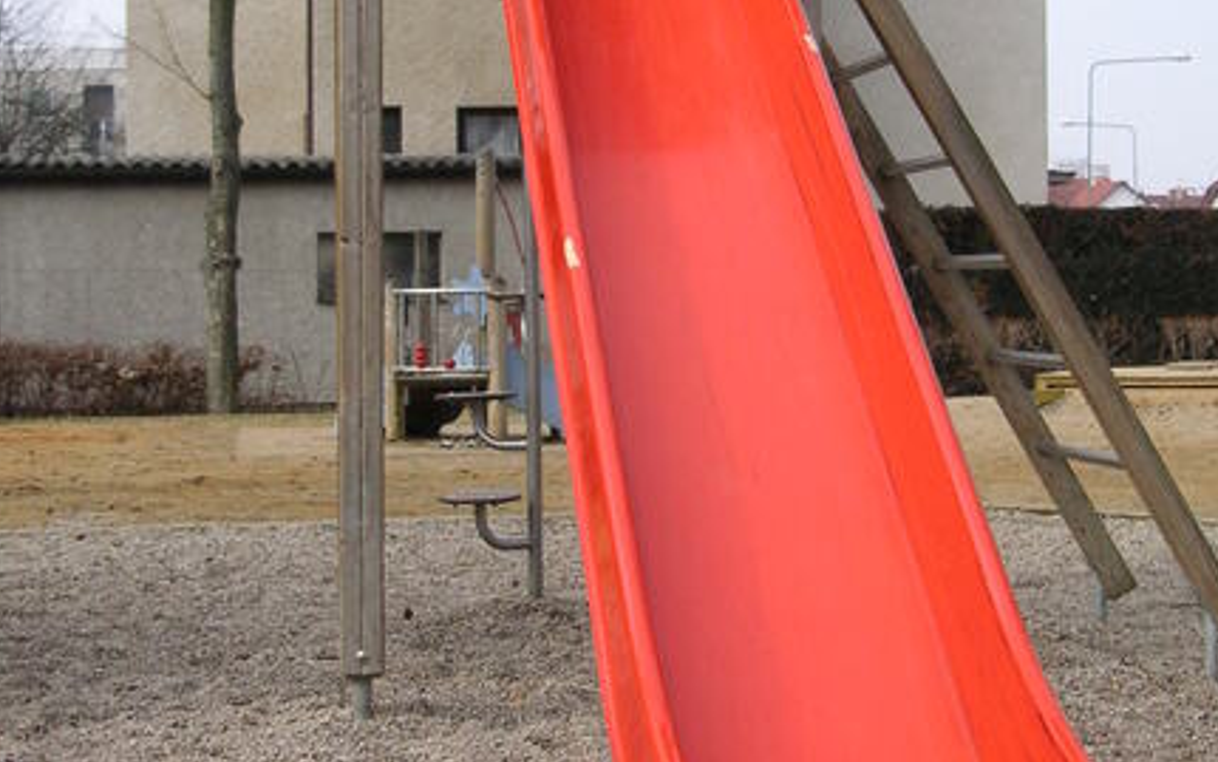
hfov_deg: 28.2
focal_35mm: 73
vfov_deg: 17.8
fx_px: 2424
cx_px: 601
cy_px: 224
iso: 50
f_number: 2.8
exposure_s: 1/750
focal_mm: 6.1
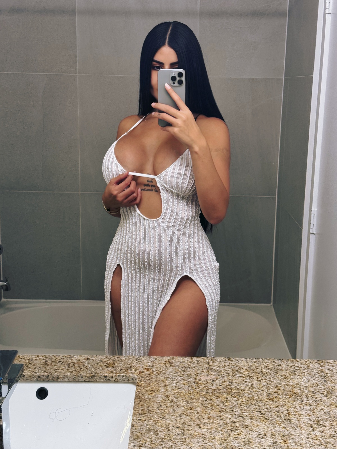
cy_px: 224
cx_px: 168
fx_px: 623
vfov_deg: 39.7
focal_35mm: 48
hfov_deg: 30.3
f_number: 1.78
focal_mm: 6.76
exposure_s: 1/60
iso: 160
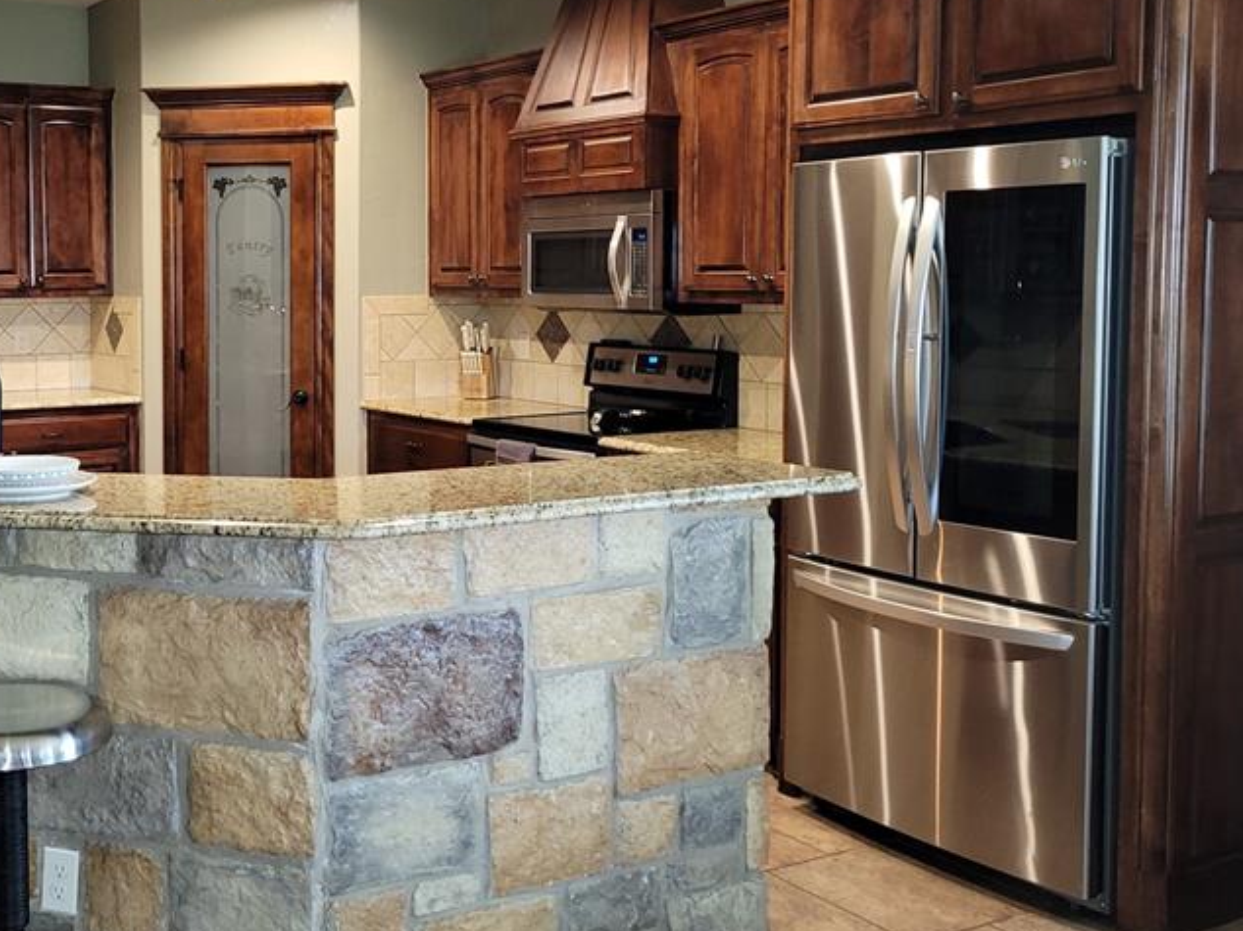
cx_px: 349
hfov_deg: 43.7
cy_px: 347
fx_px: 1508
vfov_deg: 34.1
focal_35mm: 42
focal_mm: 5.4
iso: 125
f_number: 1.8
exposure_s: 1/9.99
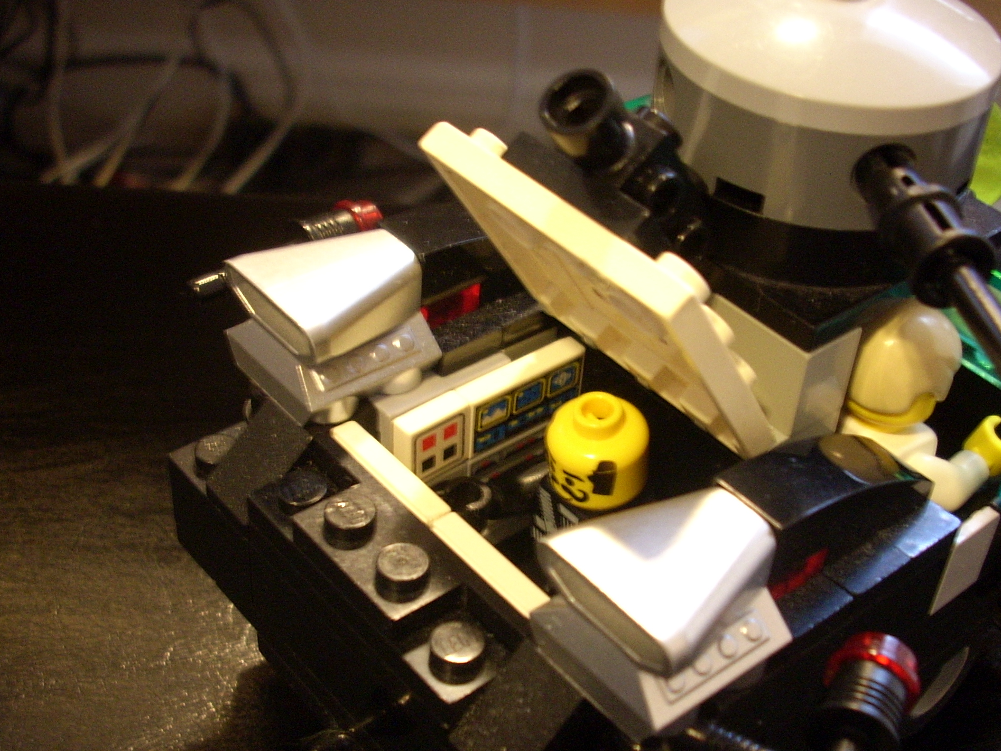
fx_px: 1446
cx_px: 517
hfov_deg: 38.2
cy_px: 392
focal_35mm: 50
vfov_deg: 29.1
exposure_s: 1/7.7
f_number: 2.8
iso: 200
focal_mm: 6.2
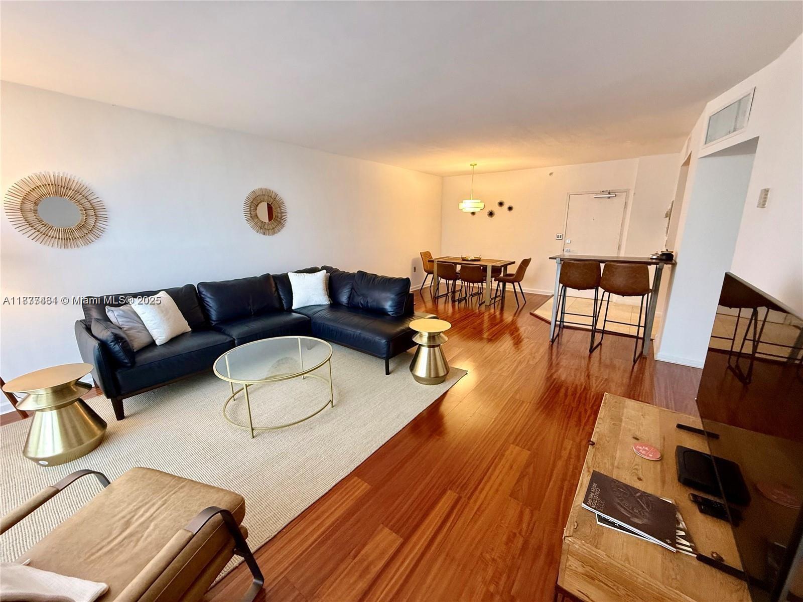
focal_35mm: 14
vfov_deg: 85.7
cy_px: 301
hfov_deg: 102.1
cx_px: 402
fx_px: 325
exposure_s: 1/60
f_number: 2.2
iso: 320
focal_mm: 2.22
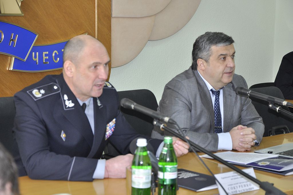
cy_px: 98
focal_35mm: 87
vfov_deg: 15.7
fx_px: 707
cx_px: 146
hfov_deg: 23.4
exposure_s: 1/60
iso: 640
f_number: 5
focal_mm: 58
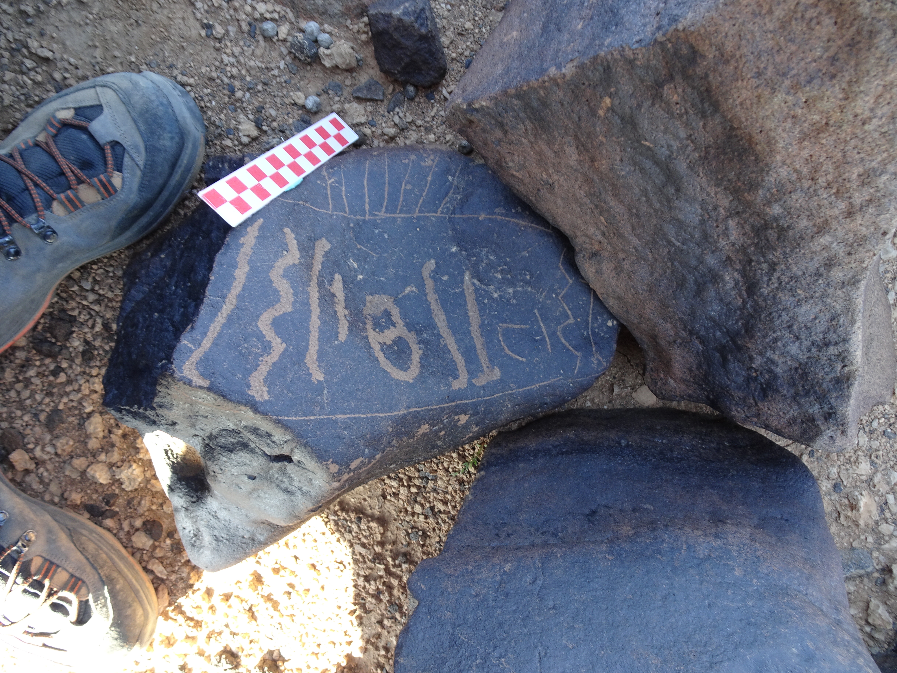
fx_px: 622
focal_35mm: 24
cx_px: 448
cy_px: 336
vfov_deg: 56.8
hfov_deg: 71.6
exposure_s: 1/40
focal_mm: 4.1
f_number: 3.5
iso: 80
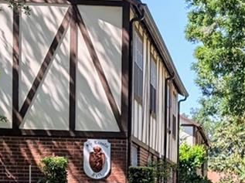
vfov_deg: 11.9
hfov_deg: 14.9
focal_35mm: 121
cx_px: 387
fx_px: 855
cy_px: 235
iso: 21
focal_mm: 6.9
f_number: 1.68
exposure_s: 1/618
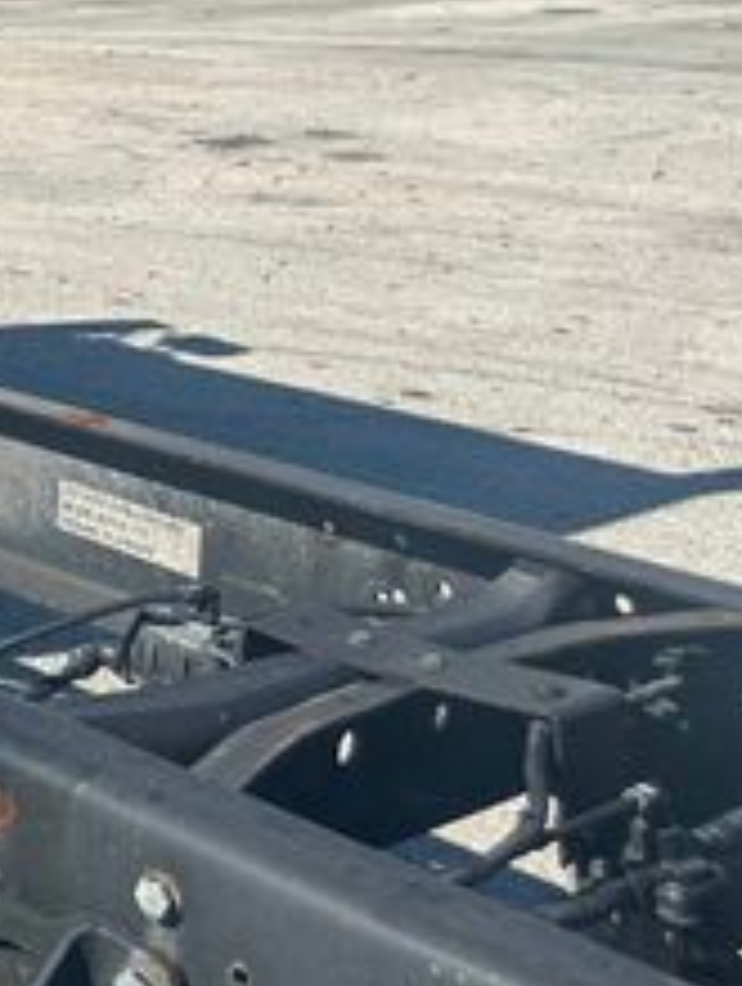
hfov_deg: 16.7
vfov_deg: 27.0
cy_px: 140
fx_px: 1995
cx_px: -679
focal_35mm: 70
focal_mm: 6.86
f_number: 1.78
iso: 80
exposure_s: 1/4348
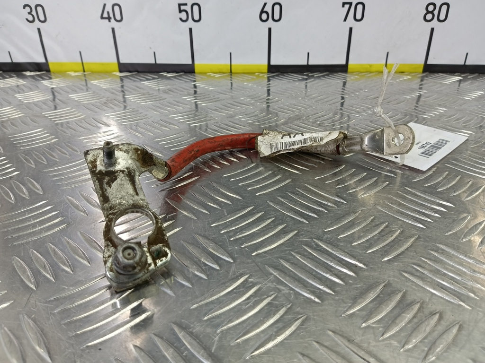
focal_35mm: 23
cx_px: 242
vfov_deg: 58.9
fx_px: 322
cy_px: 182
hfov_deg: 73.9
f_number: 1.6
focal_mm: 4.11
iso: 118
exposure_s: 1/50
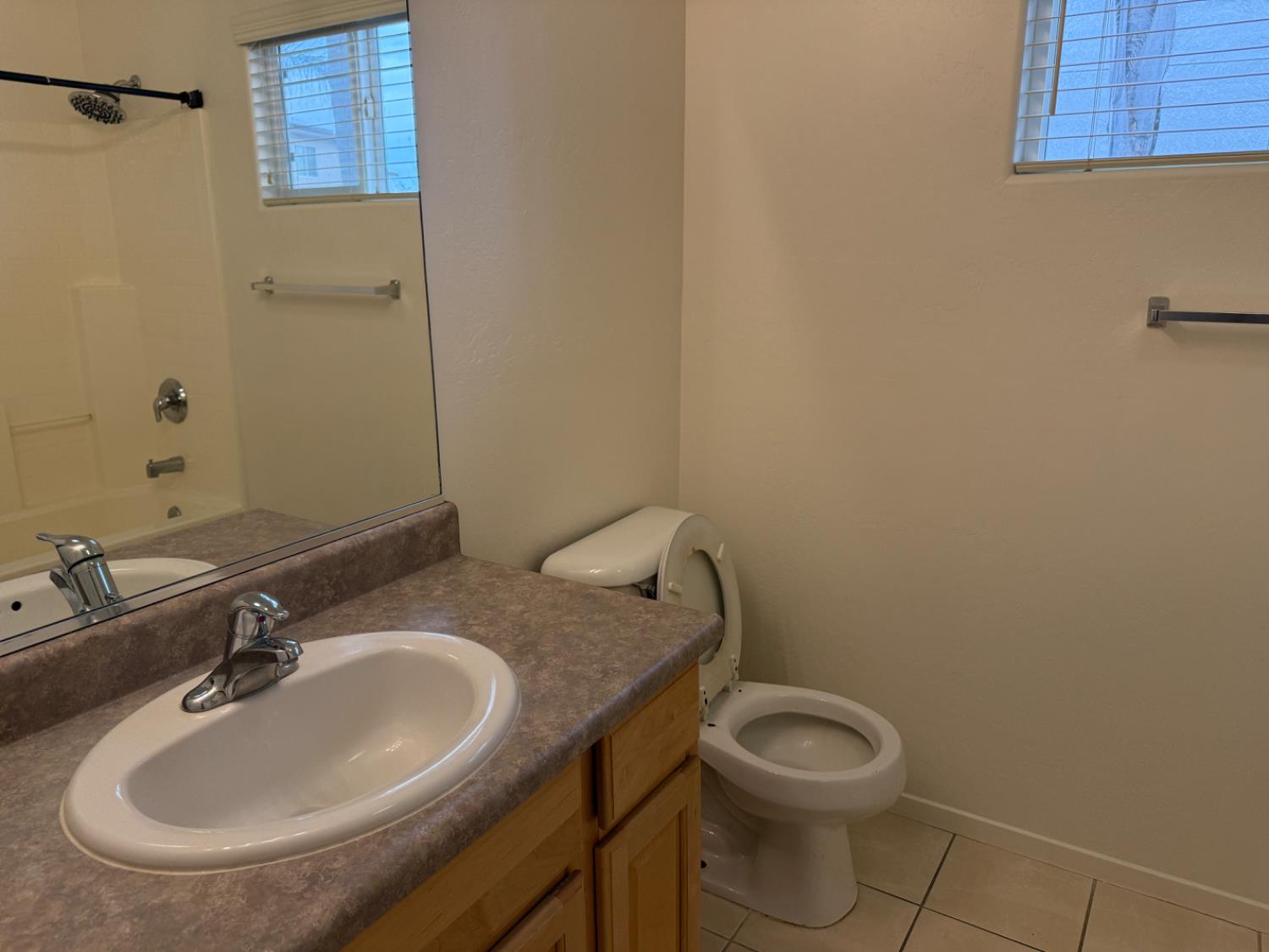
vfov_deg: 56.8
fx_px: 880
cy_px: 476
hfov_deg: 71.6
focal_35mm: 24
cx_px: 634
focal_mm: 6.76
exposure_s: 1/201
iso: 125
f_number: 1.78
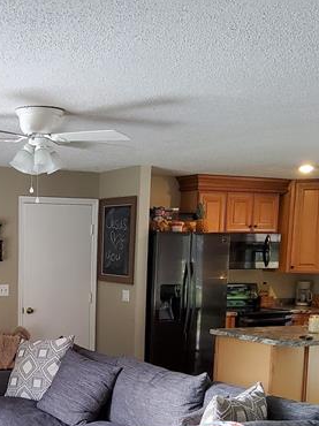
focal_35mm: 54
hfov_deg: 26.0
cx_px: 24
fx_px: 664
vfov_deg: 34.7
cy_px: 326
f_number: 2
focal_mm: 3.08
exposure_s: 1/39
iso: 250
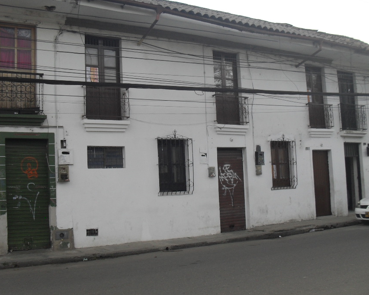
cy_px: 143
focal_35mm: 41
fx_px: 448
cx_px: 185
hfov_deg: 44.8
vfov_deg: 36.5
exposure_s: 1/60
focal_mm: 6.3
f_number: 3.2
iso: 100
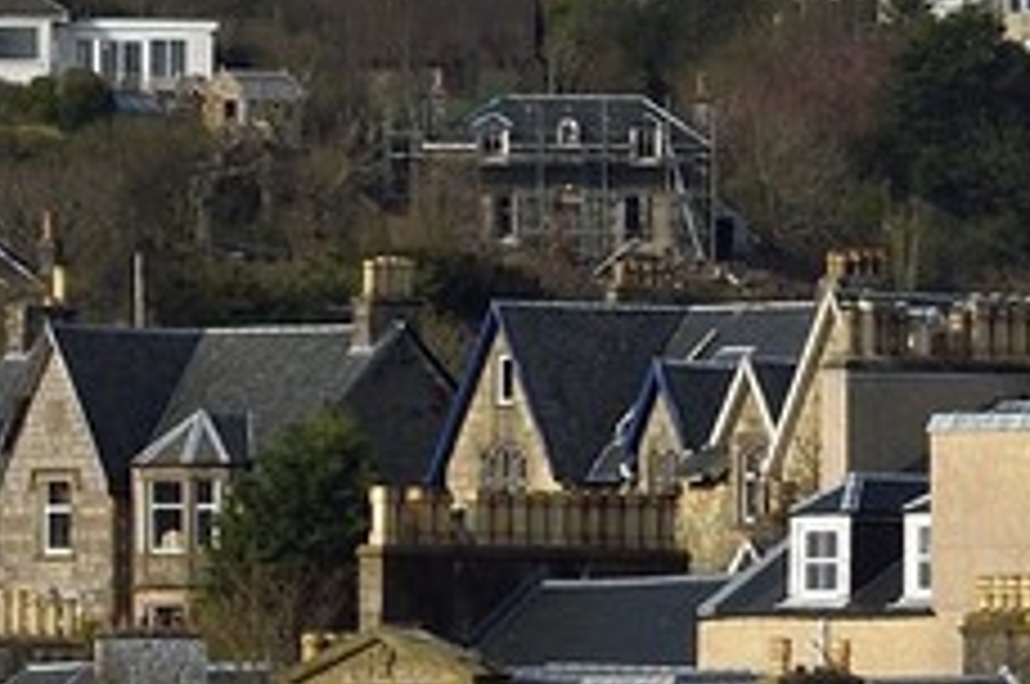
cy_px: 634
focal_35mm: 1048
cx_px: 3081
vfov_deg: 1.3
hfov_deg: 2.0
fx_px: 29942
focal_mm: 150
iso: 200
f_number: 11
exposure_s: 1/320
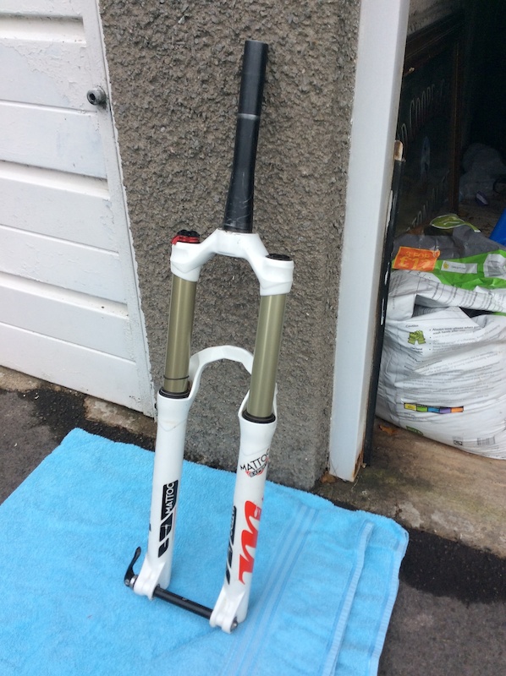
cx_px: 253
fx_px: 625
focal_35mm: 32
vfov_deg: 56.9
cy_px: 338
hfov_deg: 44.1
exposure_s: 1/497
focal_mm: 3.3
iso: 32
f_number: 2.4
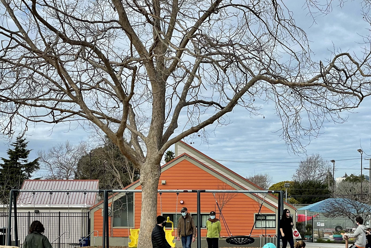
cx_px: 158
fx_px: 814
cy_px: 181
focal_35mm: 79
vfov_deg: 17.2
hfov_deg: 25.6
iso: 25
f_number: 2
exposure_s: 1/1170
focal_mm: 6
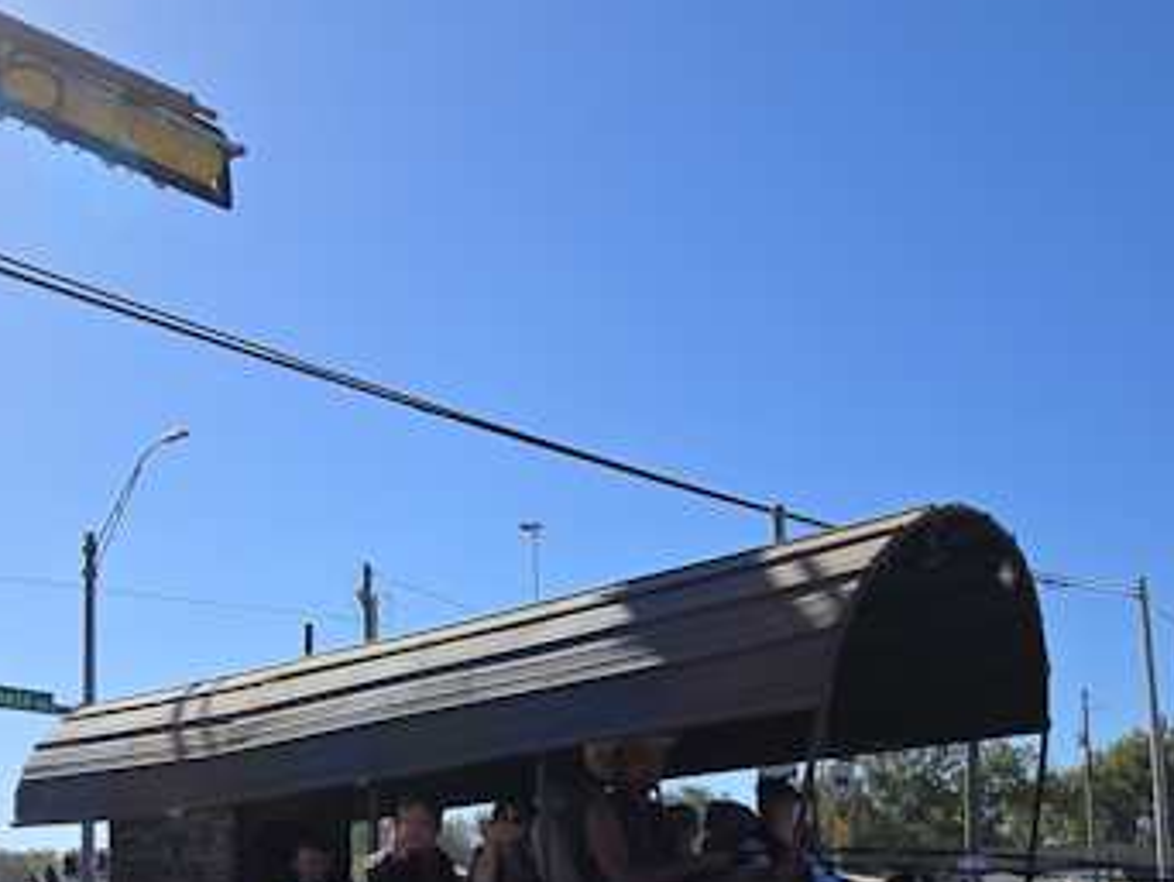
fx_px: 1290
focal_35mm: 38
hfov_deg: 48.7
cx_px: 697
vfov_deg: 34.9
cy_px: 844
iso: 50
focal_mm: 2.2
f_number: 2.2
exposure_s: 1/3203
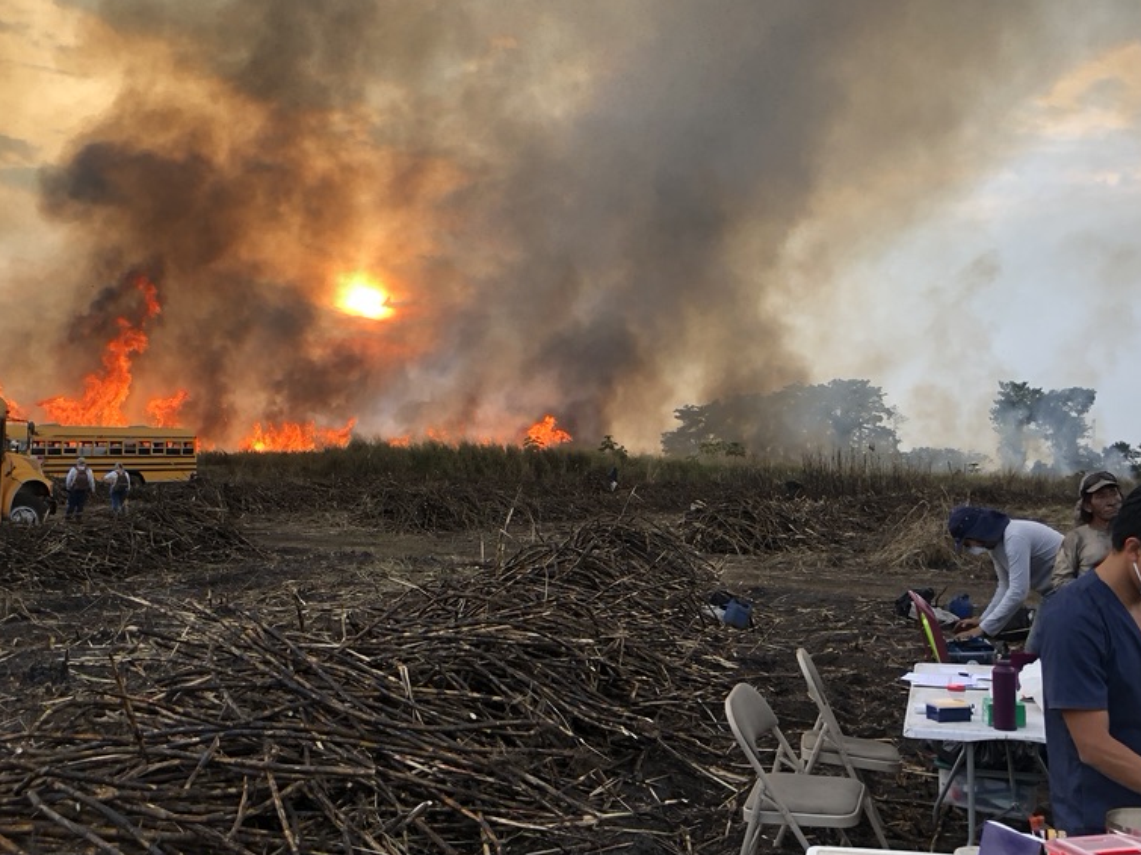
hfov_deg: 49.0
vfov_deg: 37.6
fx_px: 1252
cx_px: 553
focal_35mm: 38
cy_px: 363
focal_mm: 3.99
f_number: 1.8
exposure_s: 1/120
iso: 32
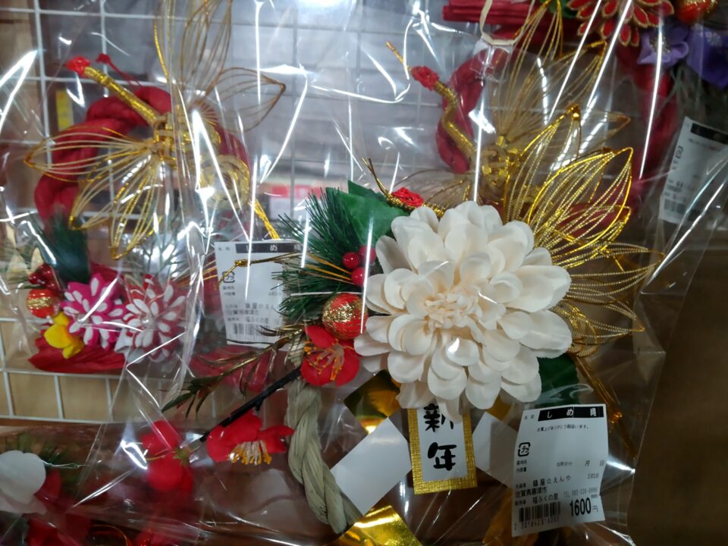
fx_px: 505
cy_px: 273
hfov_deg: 71.6
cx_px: 364
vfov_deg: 56.8
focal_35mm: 24
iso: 324
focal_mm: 3.43
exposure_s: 1/30
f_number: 2
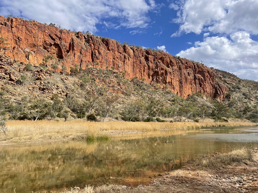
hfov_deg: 67.3
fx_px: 194
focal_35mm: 26
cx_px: 129
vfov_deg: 53.0
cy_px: 96
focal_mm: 4.2
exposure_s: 1/4000
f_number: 1.6
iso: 32
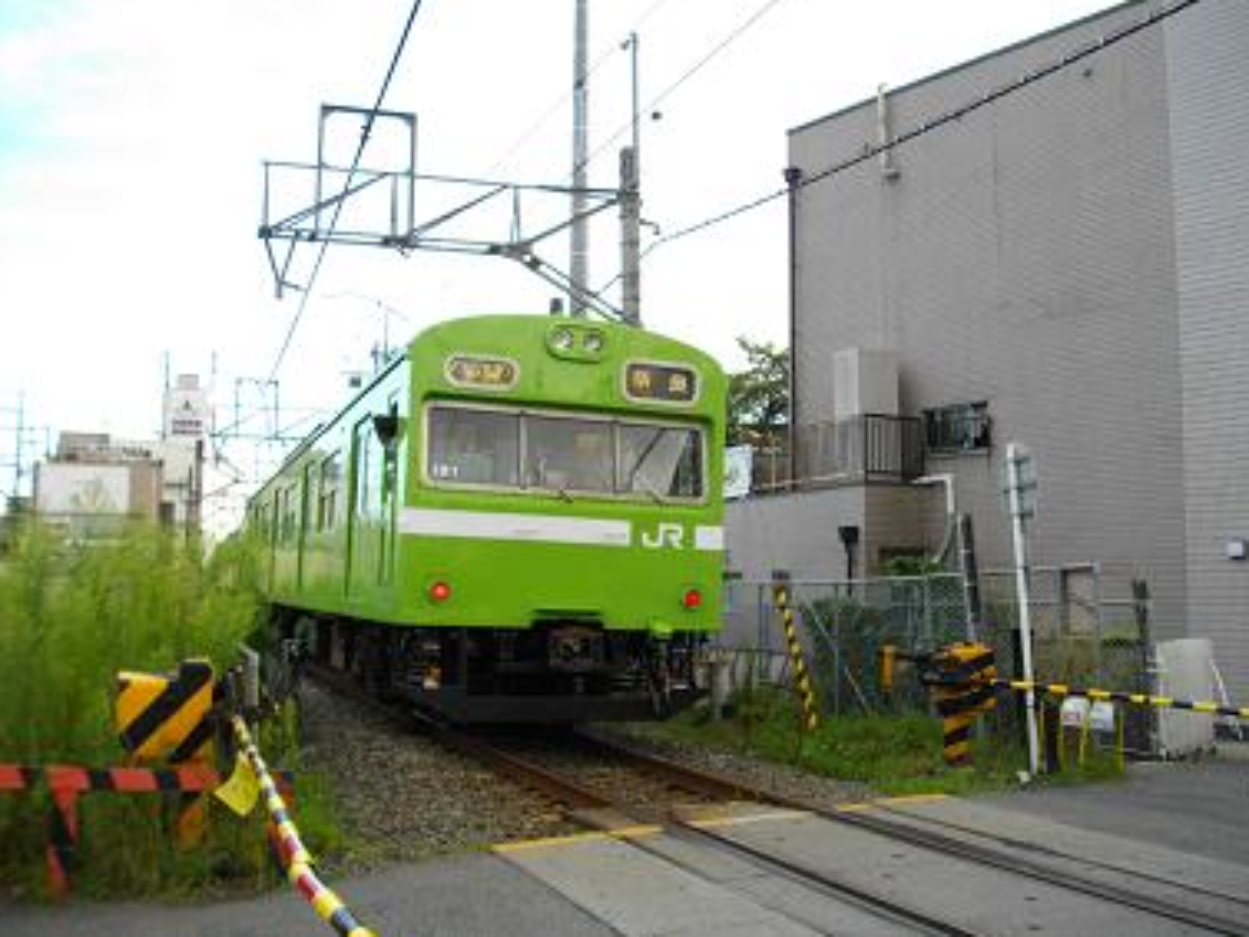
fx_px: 1191
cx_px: 634
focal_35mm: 33
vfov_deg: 43.0
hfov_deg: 55.3
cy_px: 460
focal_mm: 5.7
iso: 100
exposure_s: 1/250
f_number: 2.9
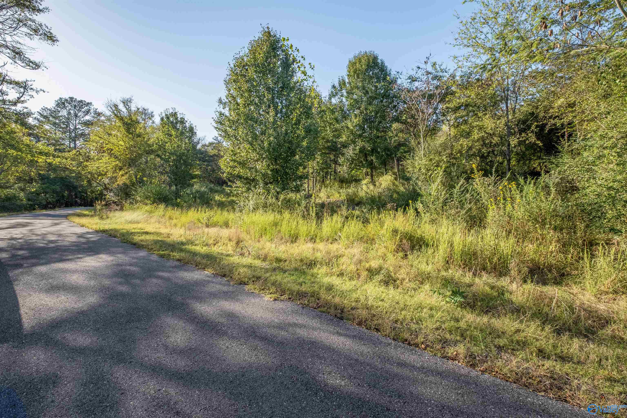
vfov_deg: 77.3
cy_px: 209
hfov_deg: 100.4
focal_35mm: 15
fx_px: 261
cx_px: 314
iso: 800
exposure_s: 1/500
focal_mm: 10
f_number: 9
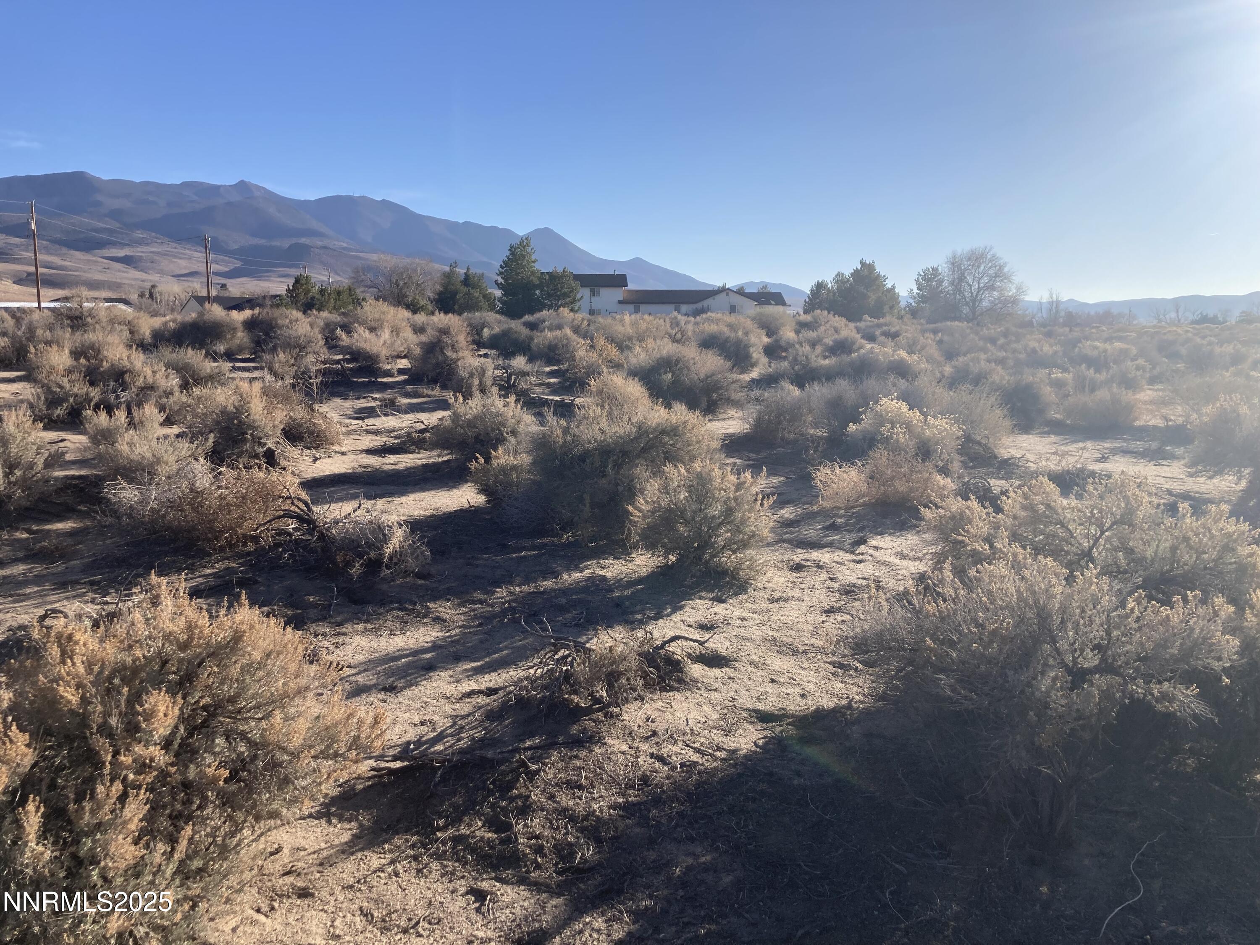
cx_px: 630
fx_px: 1019
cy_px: 472
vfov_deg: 49.7
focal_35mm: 28
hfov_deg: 63.4
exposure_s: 1/2024
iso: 20
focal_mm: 3.99
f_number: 1.8
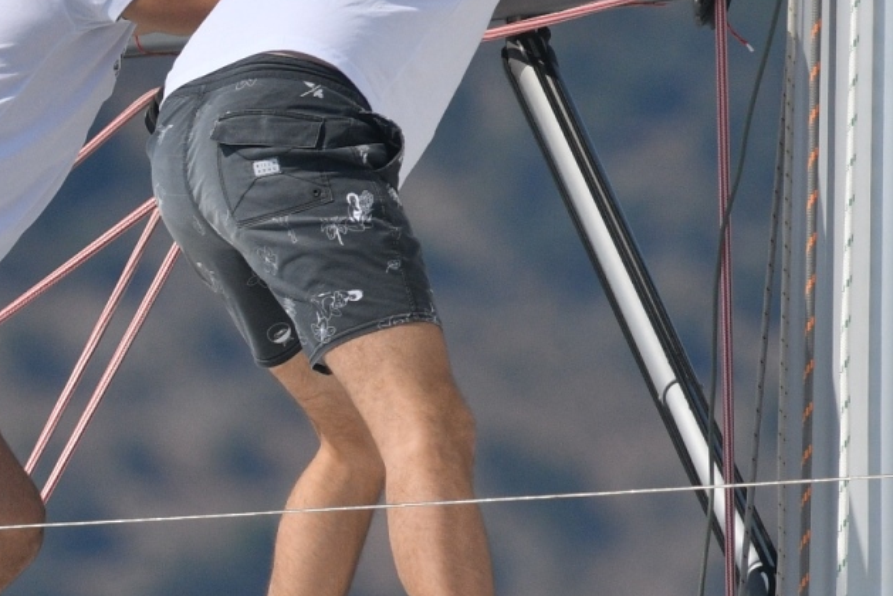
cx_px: -442
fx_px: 51865
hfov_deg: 1.0
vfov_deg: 0.7
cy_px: 92
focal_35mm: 2090
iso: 250
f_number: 6.3
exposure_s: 1/6400
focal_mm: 420
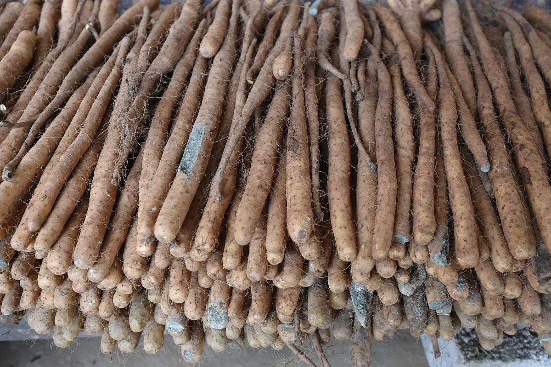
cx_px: 276
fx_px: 535
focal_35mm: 35
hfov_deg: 54.5
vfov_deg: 37.8
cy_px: 184
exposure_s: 1/80
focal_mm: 35
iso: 1600
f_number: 4.5
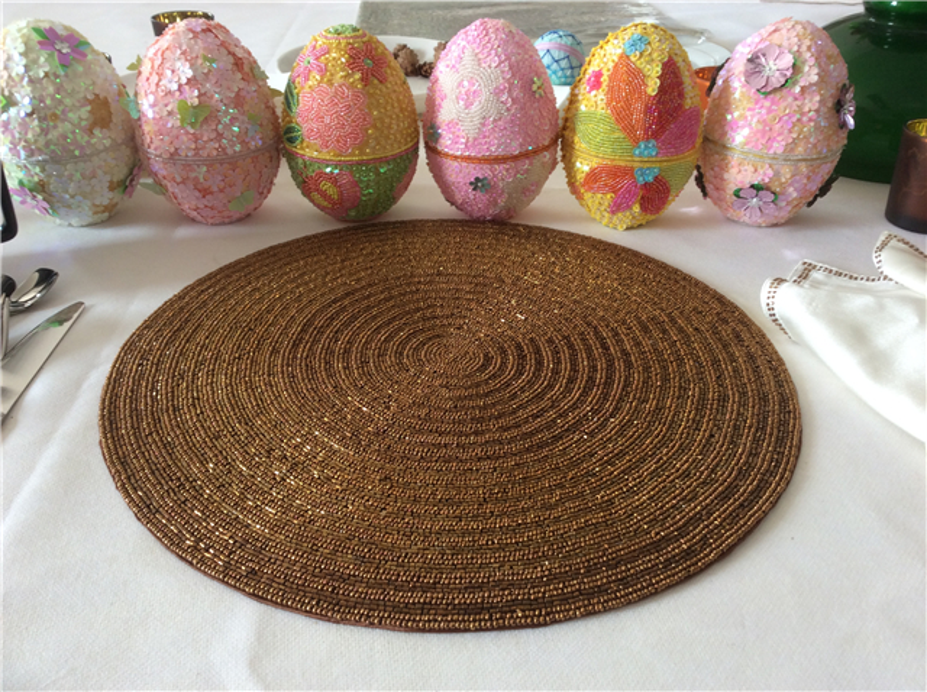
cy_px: 346
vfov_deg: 44.1
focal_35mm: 32
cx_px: 464
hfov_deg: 56.9
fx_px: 856
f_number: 2.4
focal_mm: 3.3
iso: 32
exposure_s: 1/33
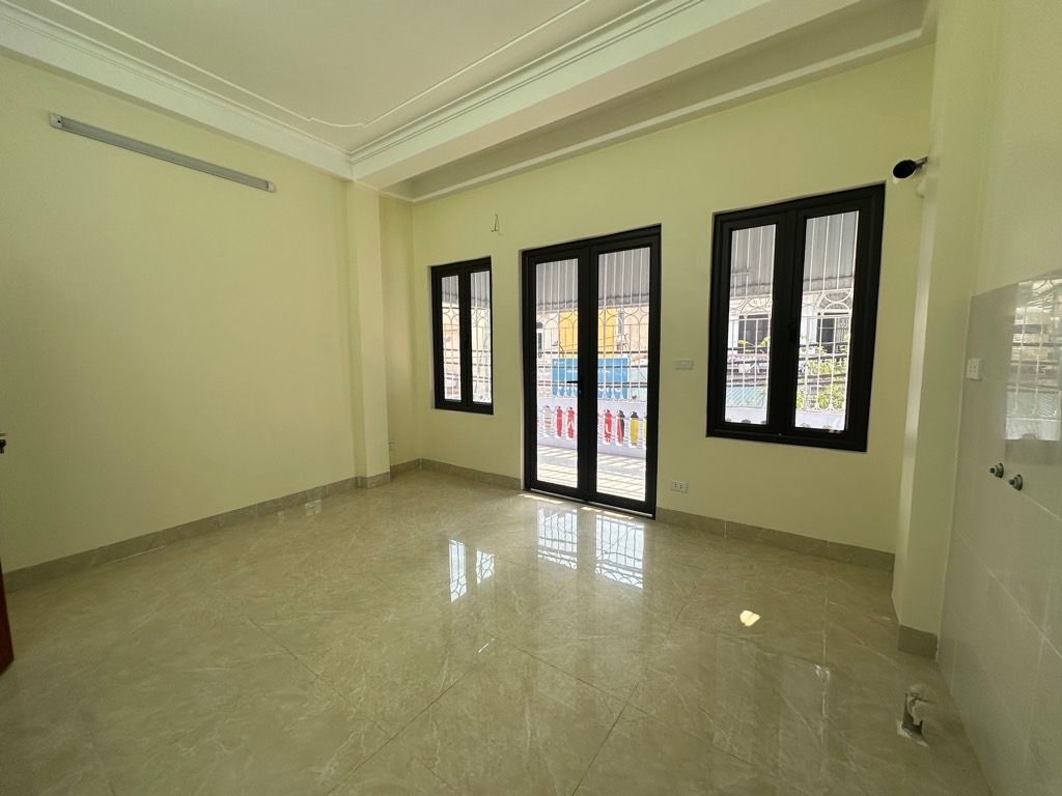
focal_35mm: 14
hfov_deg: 102.1
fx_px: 430
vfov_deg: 85.7
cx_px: 531
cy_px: 398
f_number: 2.2
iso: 80
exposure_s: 1/99
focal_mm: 2.22
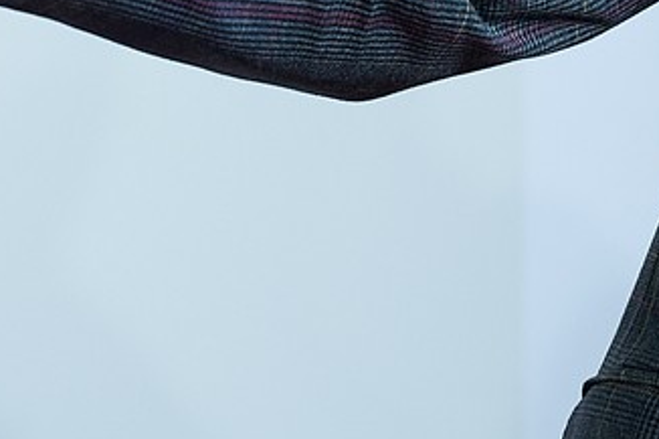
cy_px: -379
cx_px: 655
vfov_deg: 2.5
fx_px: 10172
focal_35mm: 556
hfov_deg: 3.7
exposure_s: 1/320
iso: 500
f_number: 4
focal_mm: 145
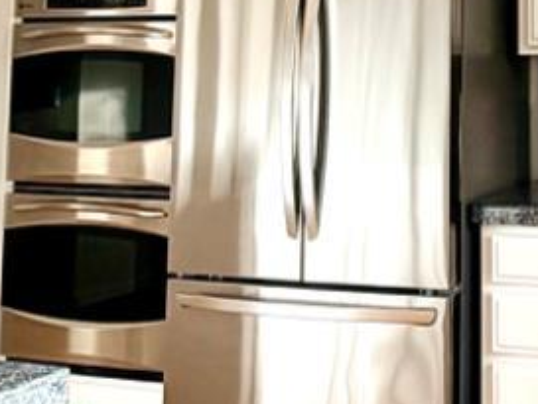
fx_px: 1197
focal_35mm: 77
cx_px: 534
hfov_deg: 24.2
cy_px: -115
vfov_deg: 17.9
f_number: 2.2
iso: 50
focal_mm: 2.22
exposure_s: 1/121
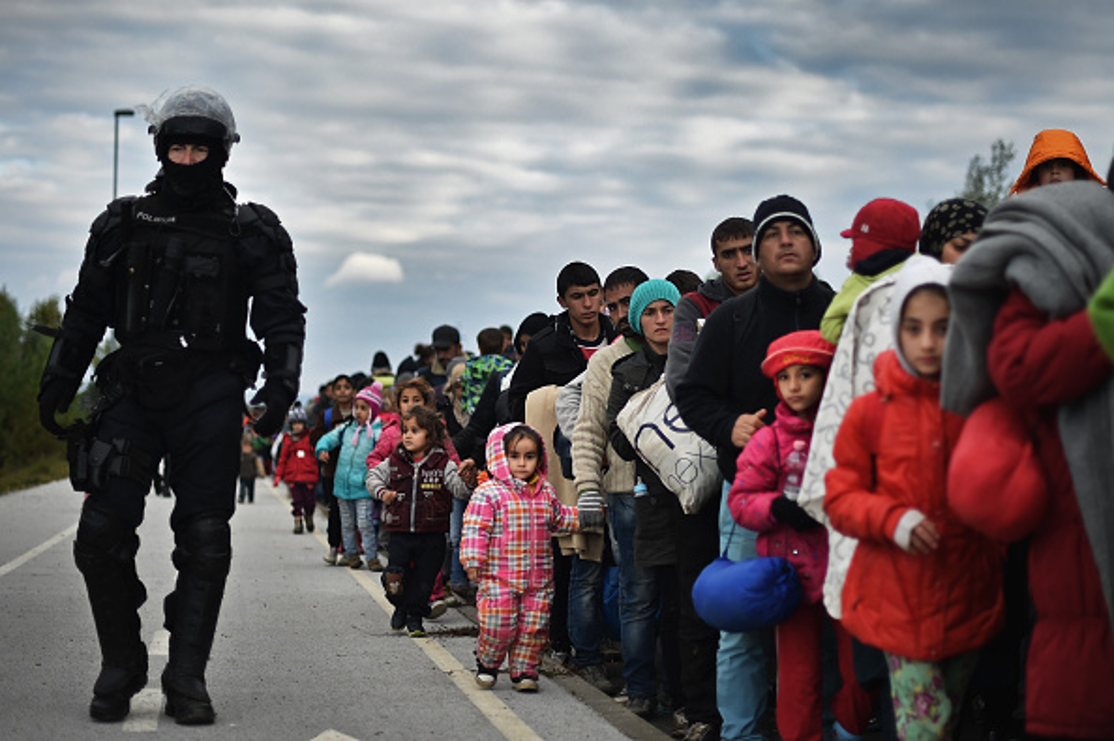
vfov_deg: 26.9
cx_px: 557
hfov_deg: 39.6
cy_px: 370
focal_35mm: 50
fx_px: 1546
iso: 100
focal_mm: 50
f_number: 1.4
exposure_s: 1/1000
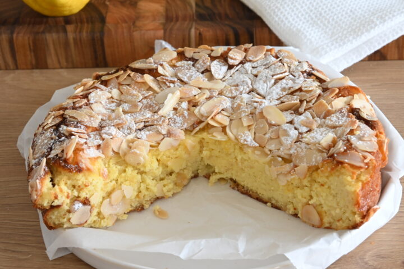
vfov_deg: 18.2
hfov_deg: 27.0
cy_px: 134
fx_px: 841
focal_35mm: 75
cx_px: 202
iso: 640
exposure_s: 1/10
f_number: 10
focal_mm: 50
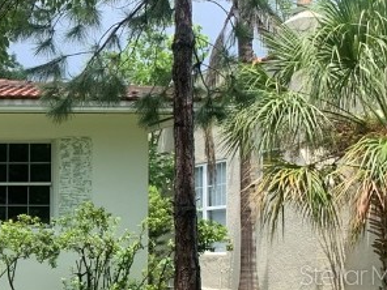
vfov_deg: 16.2
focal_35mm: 90
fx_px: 1006
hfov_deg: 18.4
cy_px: 274
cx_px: -247
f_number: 1.8
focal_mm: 4.25
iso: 25
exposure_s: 1/903
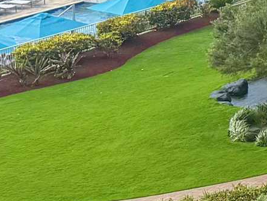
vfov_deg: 8.4
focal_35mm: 166
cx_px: 728
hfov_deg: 9.8
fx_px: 1280
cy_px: -219
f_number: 1.78
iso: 80
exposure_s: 1/4049
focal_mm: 6.76
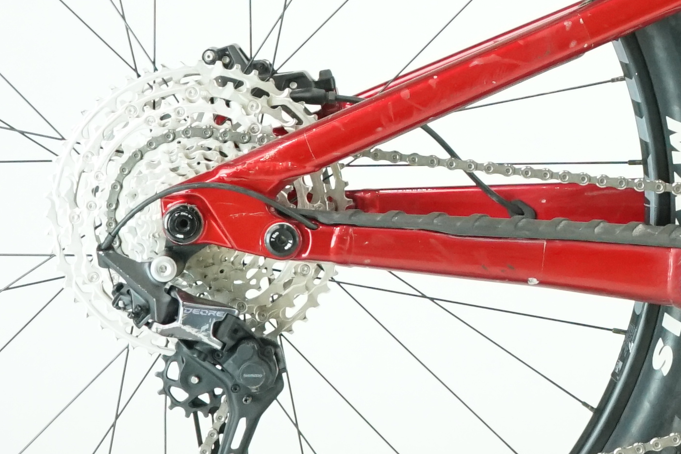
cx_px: 1091
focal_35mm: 232
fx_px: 4388
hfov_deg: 8.6
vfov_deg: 5.9
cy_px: -130
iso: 2500
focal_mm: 54
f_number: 5
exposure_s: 1/200
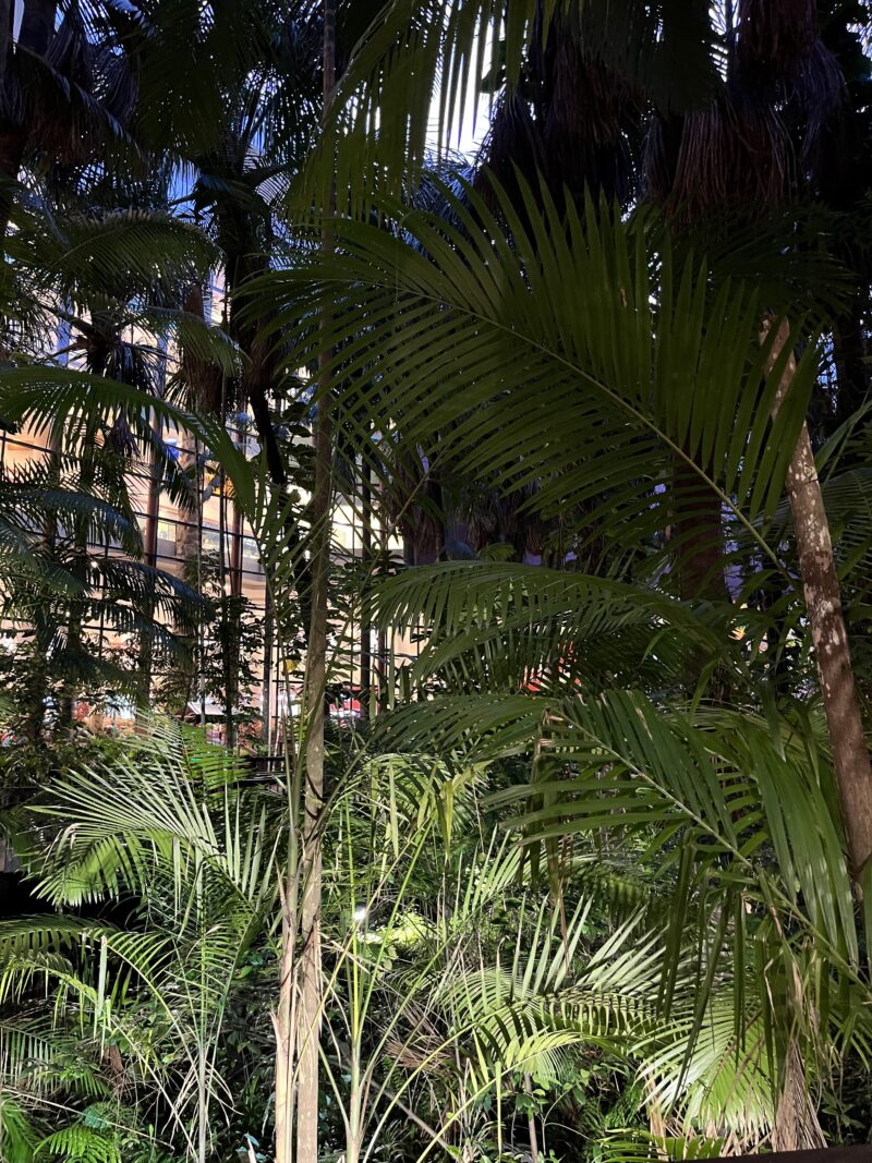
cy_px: 582
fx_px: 873
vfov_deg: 67.3
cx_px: 436
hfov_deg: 53.1
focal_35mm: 26
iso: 640
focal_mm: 5.1
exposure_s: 1/30
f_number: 1.6
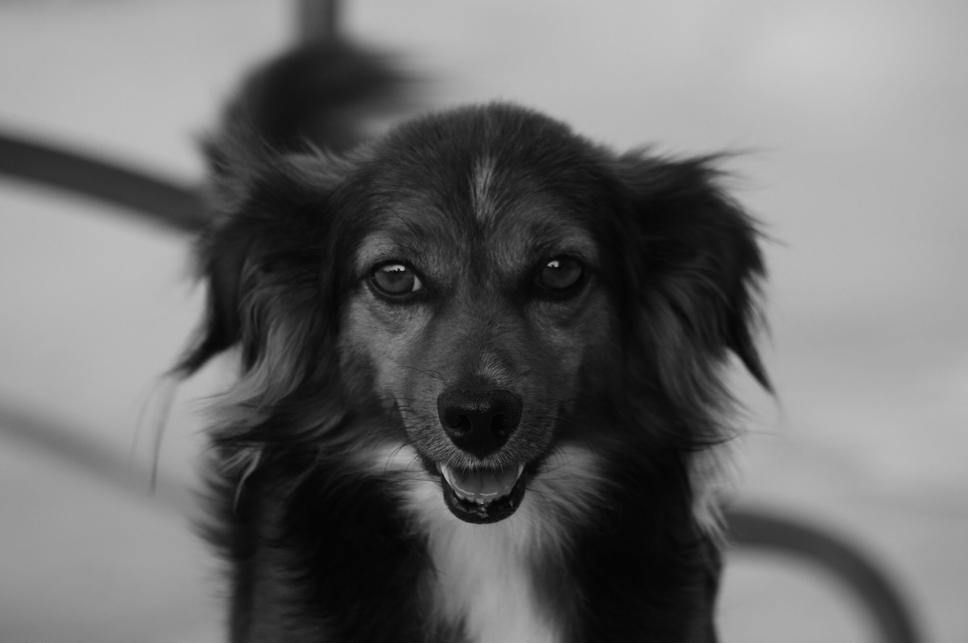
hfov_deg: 6.2
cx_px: 484
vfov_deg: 4.2
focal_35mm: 330
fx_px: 8866
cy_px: 322
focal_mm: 220
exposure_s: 1/160
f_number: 8
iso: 400
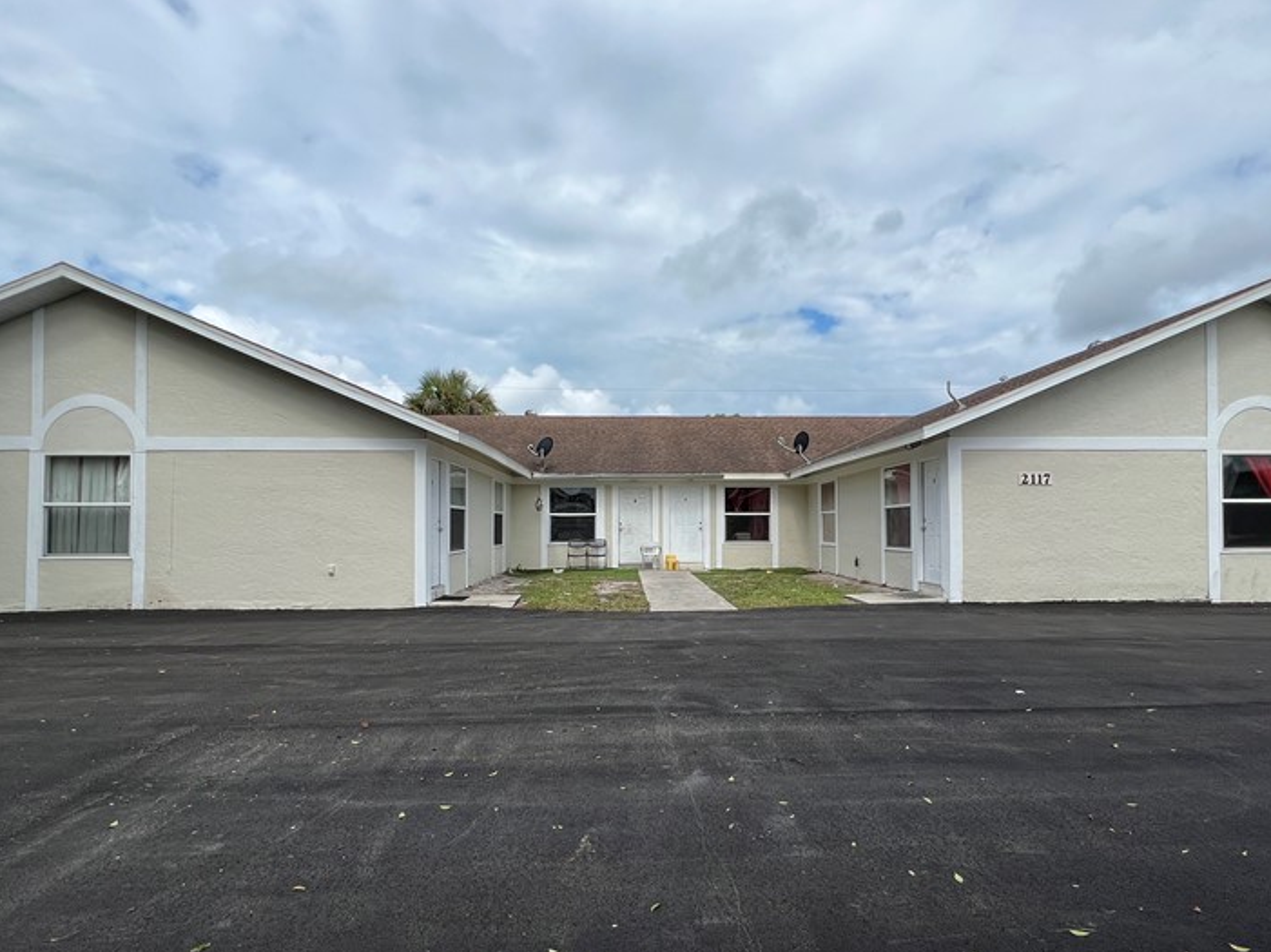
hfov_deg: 84.7
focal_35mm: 19
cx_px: 649
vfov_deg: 68.5
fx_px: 697
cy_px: 515
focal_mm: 1.57
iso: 32
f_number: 1.8
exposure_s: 1/2179
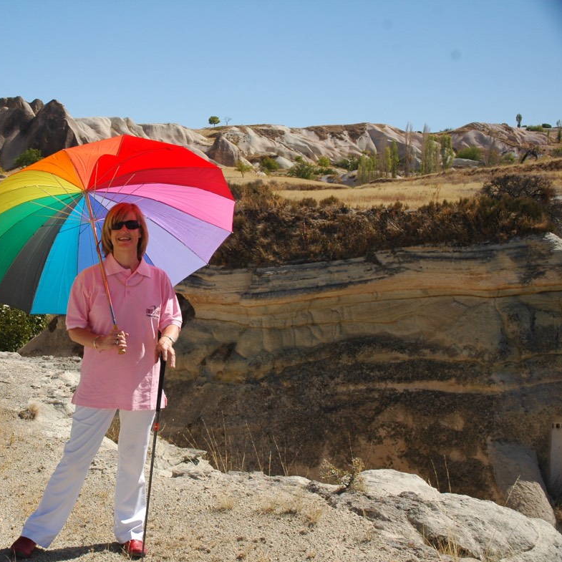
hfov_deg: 34.3
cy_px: 285
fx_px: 894
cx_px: 147
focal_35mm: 49
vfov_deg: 34.9
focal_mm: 25
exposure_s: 1/200
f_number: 7.1
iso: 200
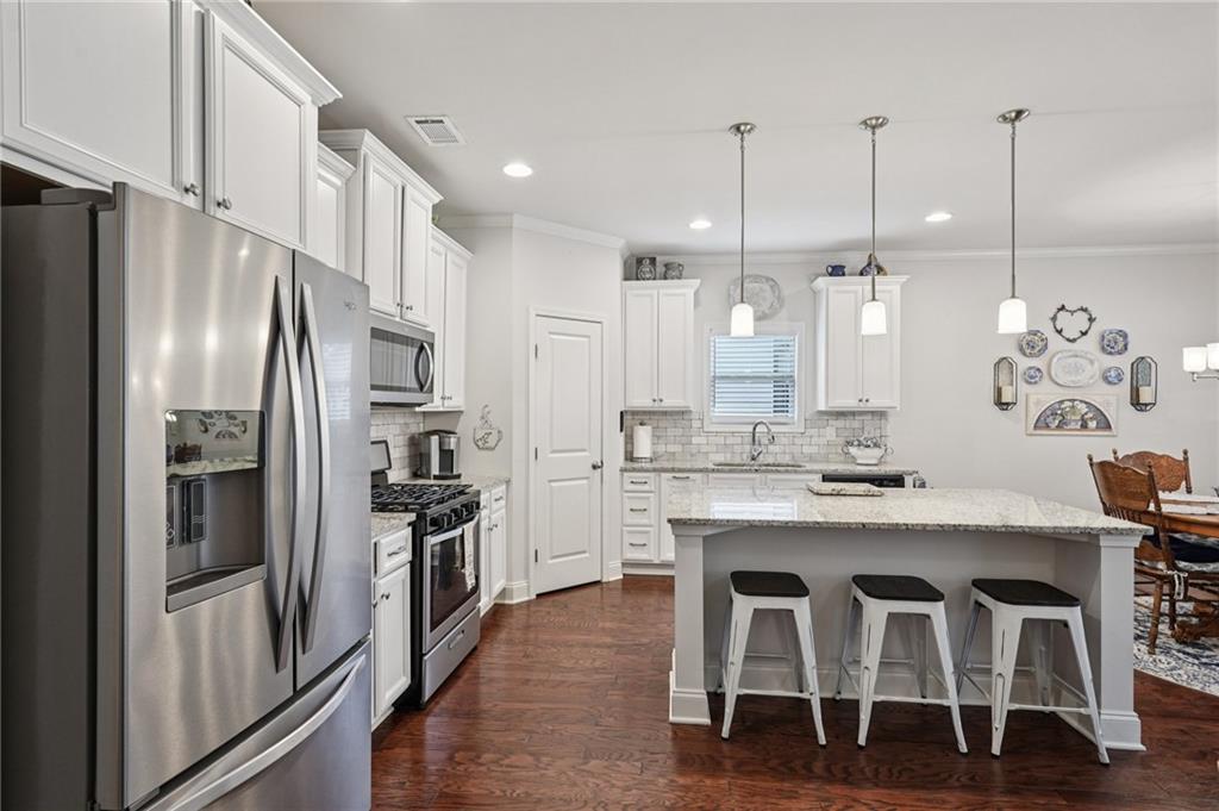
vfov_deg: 67.3
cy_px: 406
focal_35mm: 18
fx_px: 609
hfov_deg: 90.0
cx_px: 610
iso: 800
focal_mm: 18
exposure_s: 1/13
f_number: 8
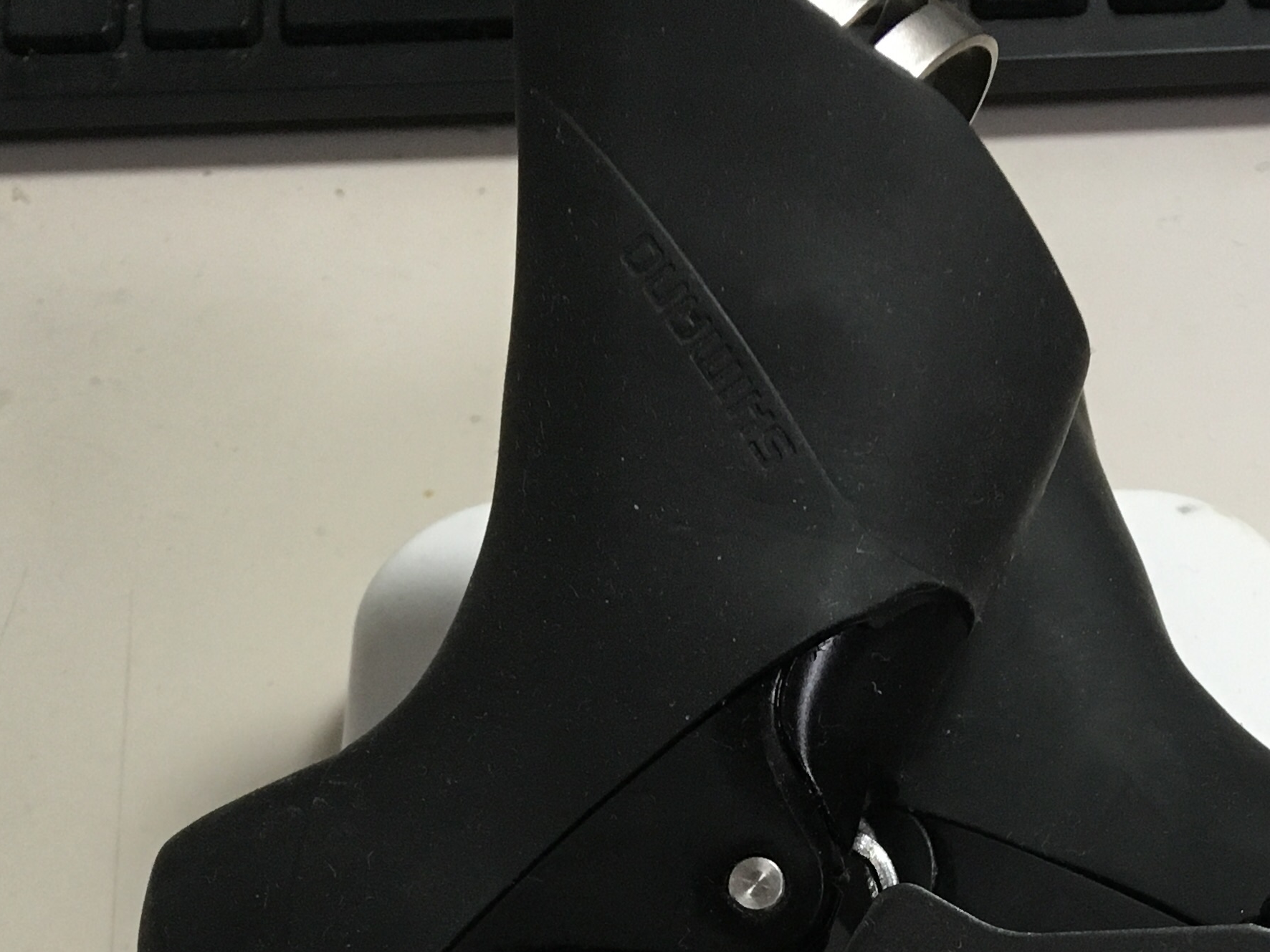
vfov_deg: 21.0
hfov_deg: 29.2
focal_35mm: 66
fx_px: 2421
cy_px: 1079
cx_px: 834
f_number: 2.2
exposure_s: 1/30
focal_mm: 4.15
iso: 100
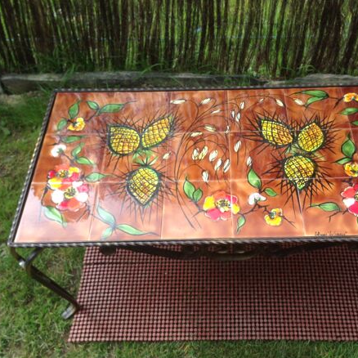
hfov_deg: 41.6
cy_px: 183
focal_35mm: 40
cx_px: 221
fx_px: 468
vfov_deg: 41.9
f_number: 2.4
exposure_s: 1/390
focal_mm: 4.12
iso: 50
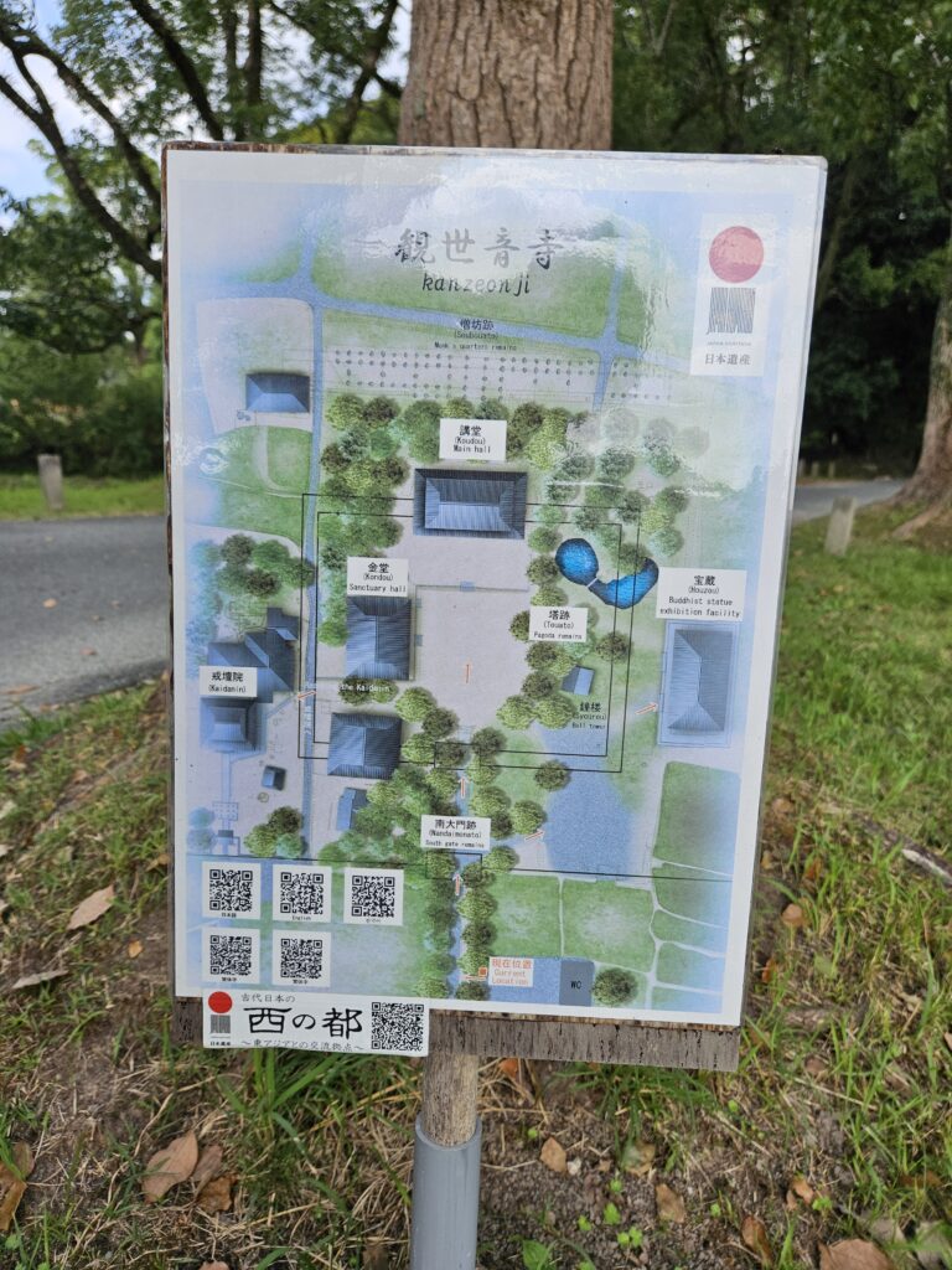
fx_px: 843
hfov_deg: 58.9
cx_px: 476
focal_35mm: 23
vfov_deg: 73.9
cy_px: 635
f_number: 1.8
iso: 50
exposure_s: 1/1093
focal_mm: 5.4
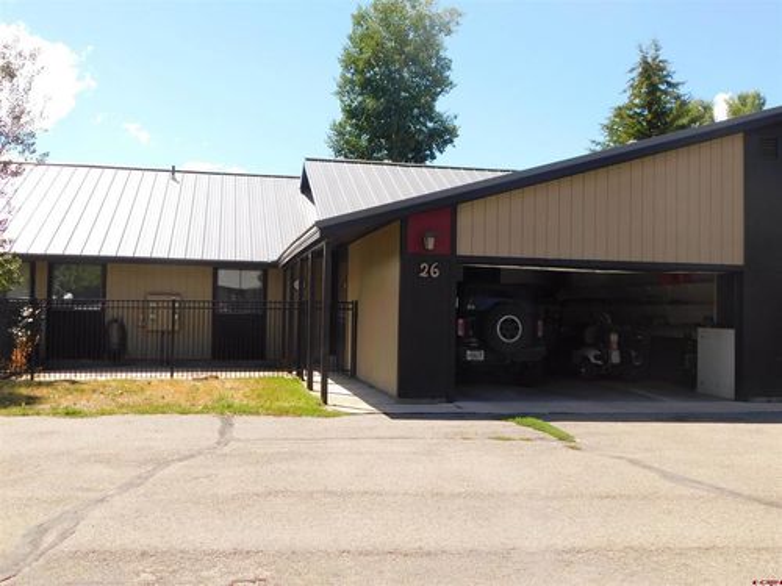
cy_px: 293
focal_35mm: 36
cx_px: 391
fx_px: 813
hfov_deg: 51.4
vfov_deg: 39.7
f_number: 3.5
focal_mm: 6.3
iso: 125
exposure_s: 1/640
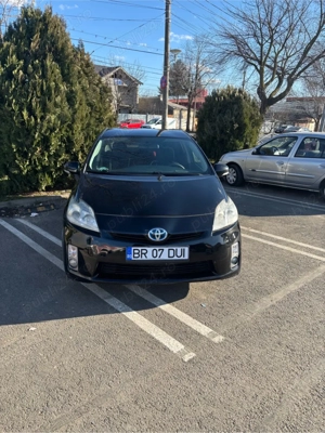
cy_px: 216
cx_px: 162
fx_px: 325
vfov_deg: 67.3
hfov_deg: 53.1
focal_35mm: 26
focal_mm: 5.96
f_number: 1.6
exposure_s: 1/1027
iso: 50
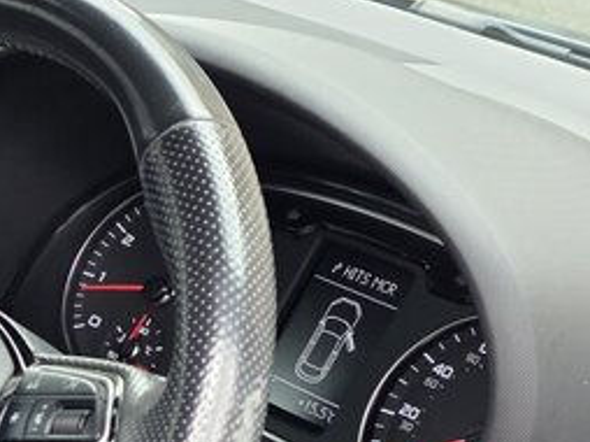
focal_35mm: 116
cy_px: 626
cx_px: -469
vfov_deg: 12.2
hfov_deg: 14.8
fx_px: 1975
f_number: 1.7
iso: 64
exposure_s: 1/180
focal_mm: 6.25
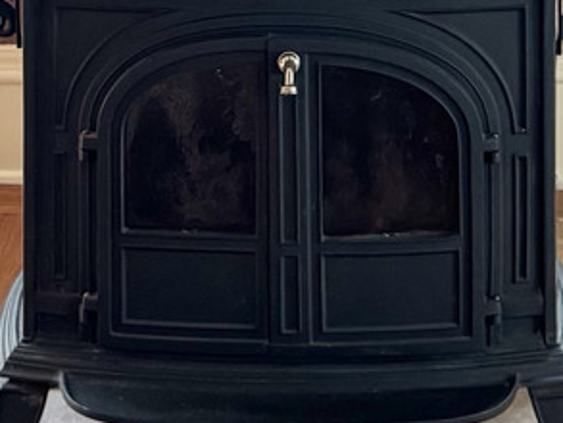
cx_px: 271
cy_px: -361
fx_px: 1920
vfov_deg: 11.6
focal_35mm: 118
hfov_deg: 16.7
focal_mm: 6.76
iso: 500
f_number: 1.78
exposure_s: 1/60
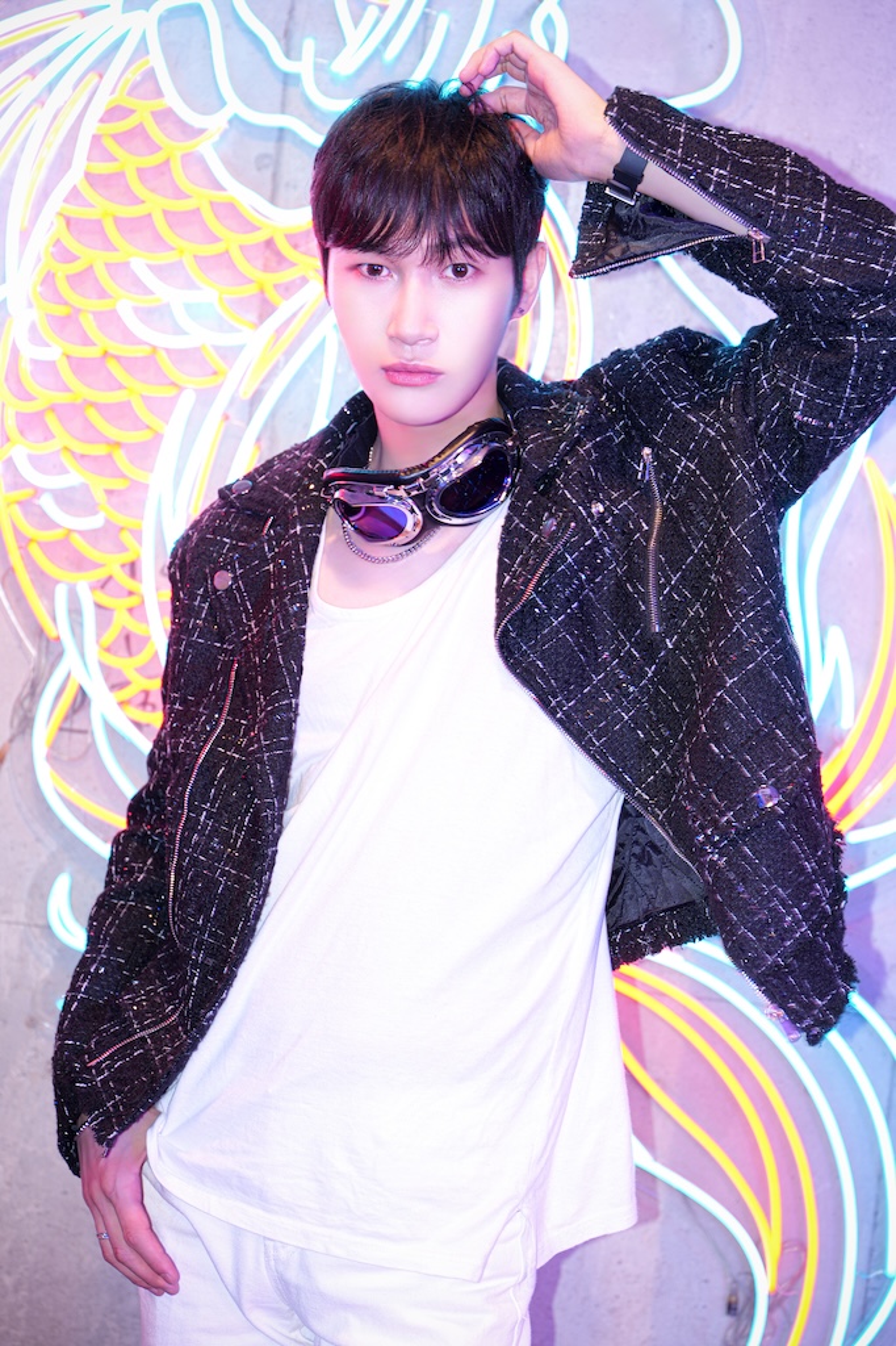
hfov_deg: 19.4
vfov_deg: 28.9
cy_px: 673
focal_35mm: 70
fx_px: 2615
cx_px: 448
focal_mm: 70
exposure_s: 1/8
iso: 160
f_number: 4
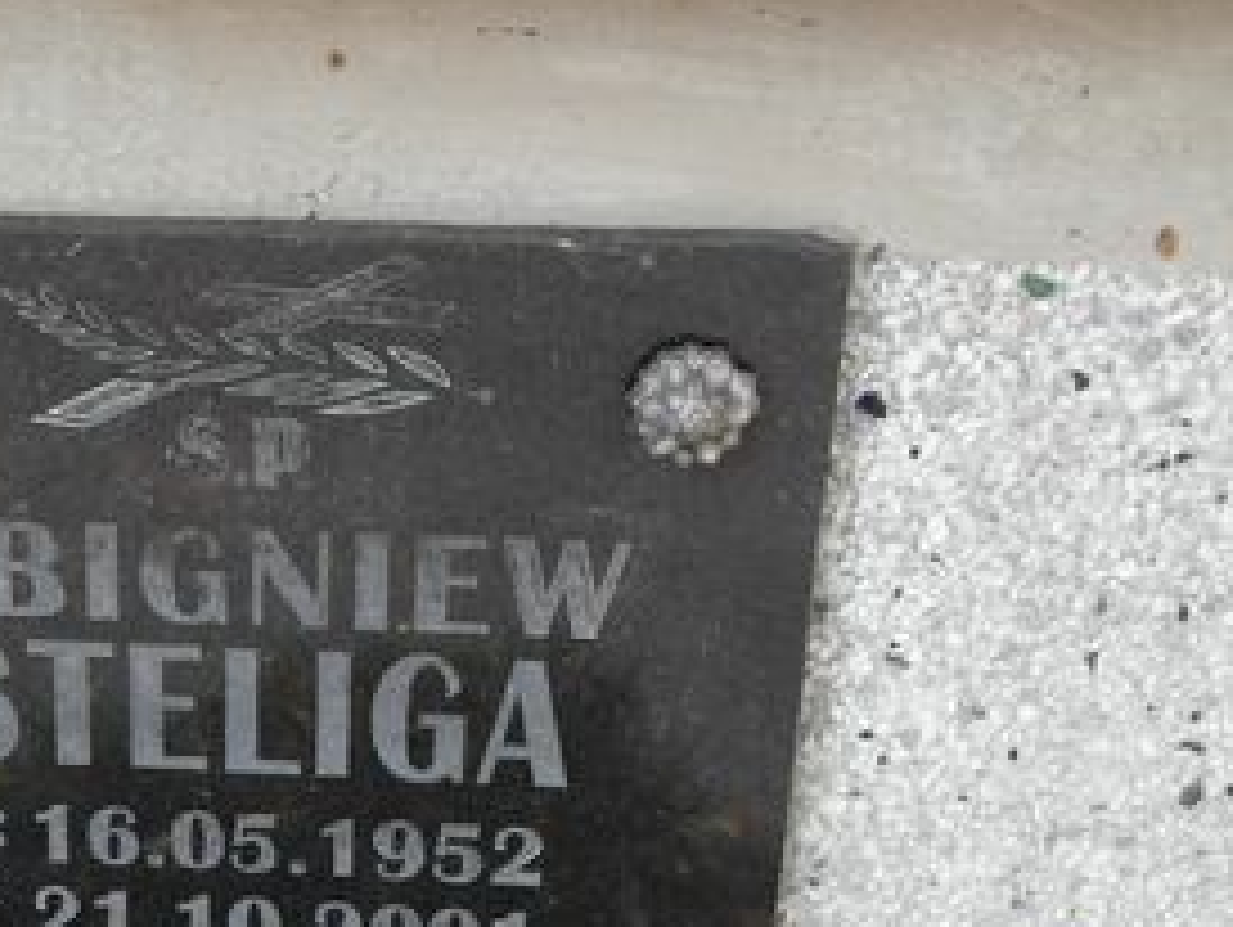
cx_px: 153
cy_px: 837
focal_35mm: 70
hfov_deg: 26.9
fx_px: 2496
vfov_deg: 20.6
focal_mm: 6.5
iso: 100
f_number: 3
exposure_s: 1/45
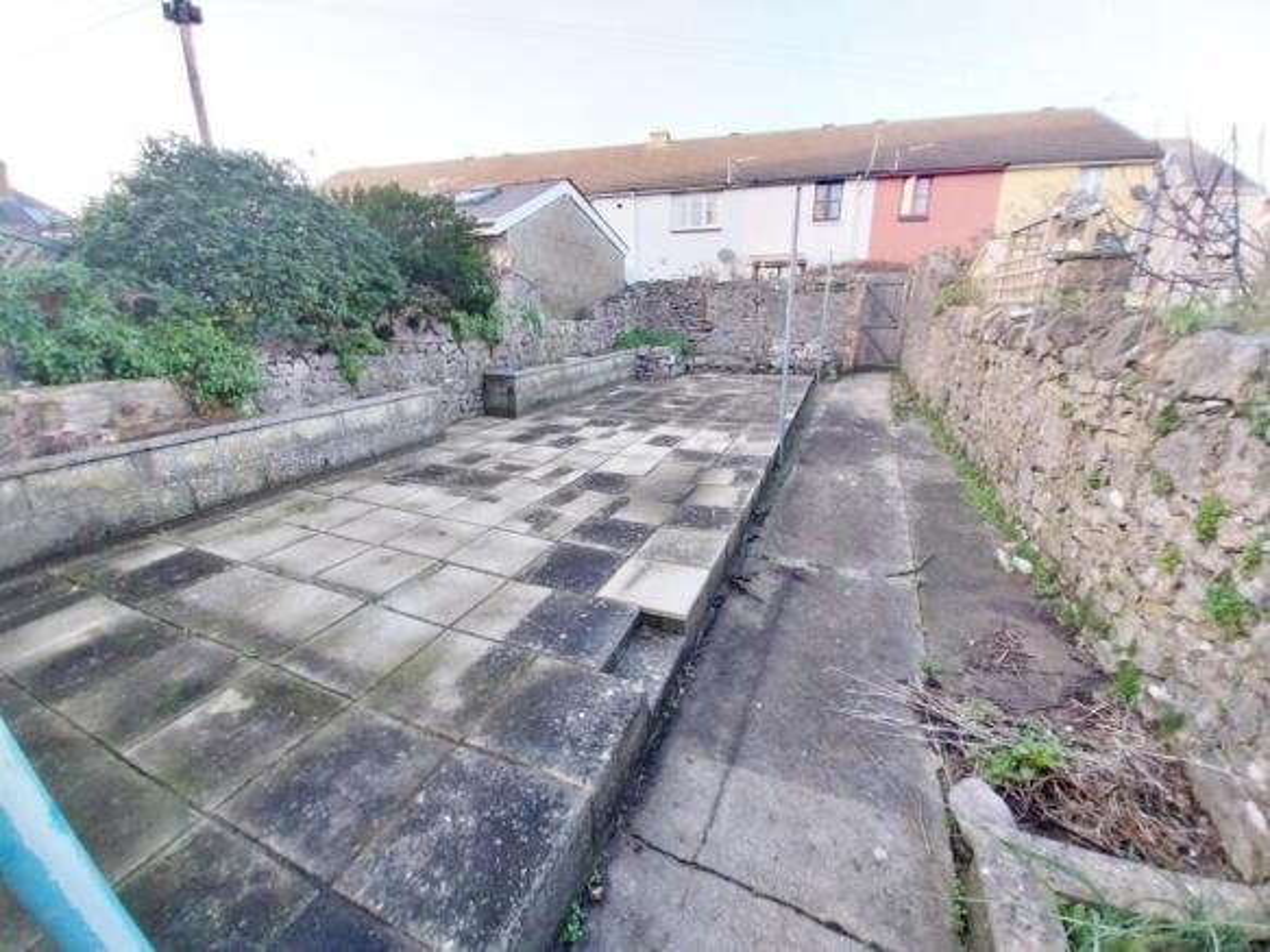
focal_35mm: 13
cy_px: 476
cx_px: 635
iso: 80
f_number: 2.2
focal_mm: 1.13
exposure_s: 1/100
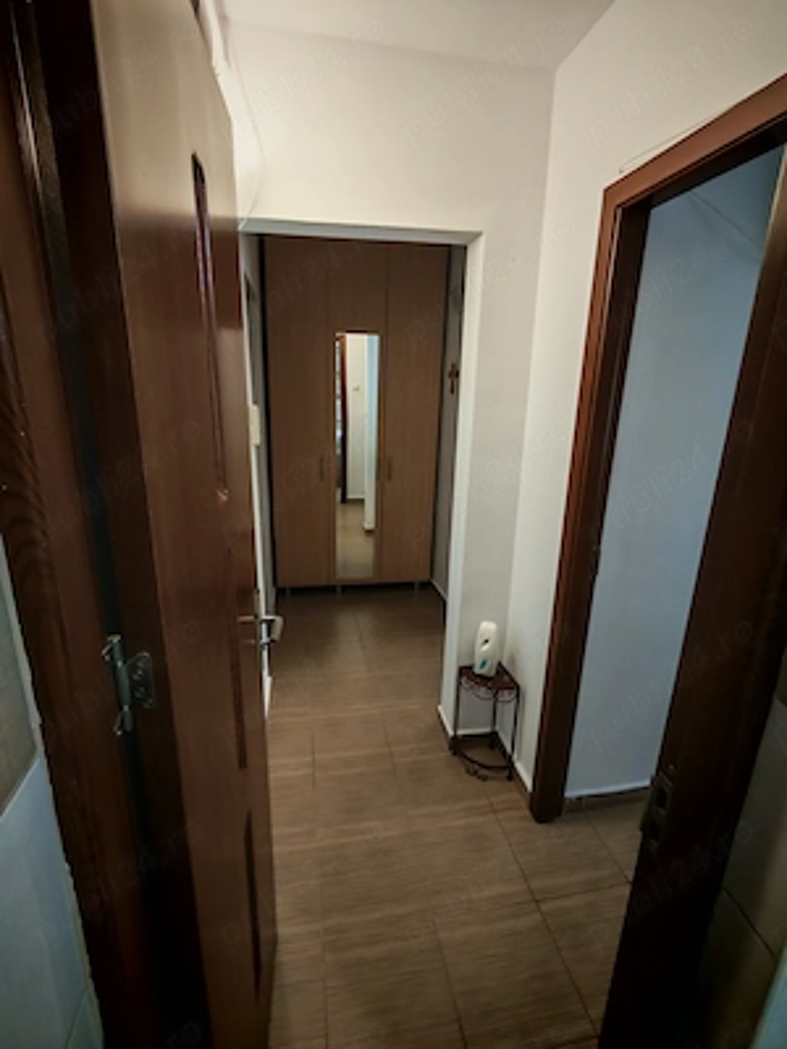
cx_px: 394
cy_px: 524
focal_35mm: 16
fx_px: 485
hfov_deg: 78.1
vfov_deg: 94.5
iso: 320
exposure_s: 1/33
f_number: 2.2
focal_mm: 1.96
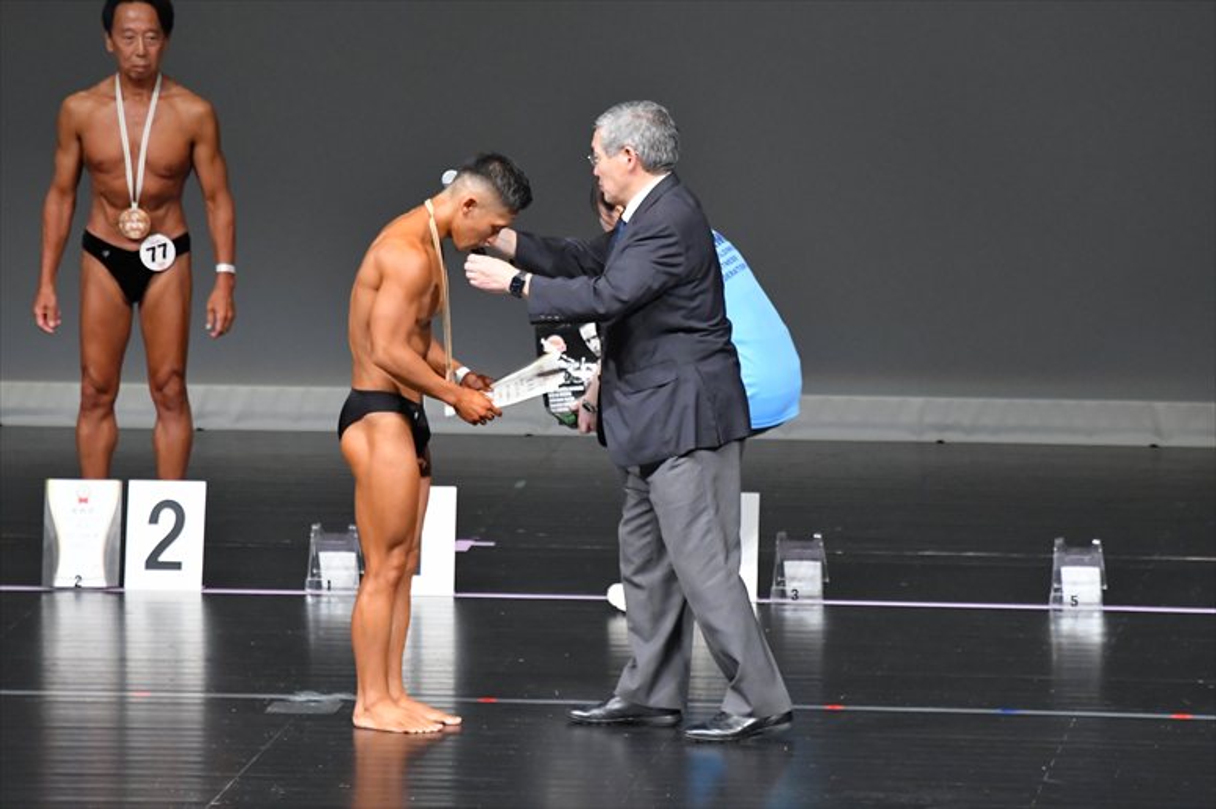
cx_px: 608
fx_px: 11648
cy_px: 404
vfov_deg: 4.0
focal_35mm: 345
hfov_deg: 6.0
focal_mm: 230
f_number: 5.6
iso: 5000
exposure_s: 1/400
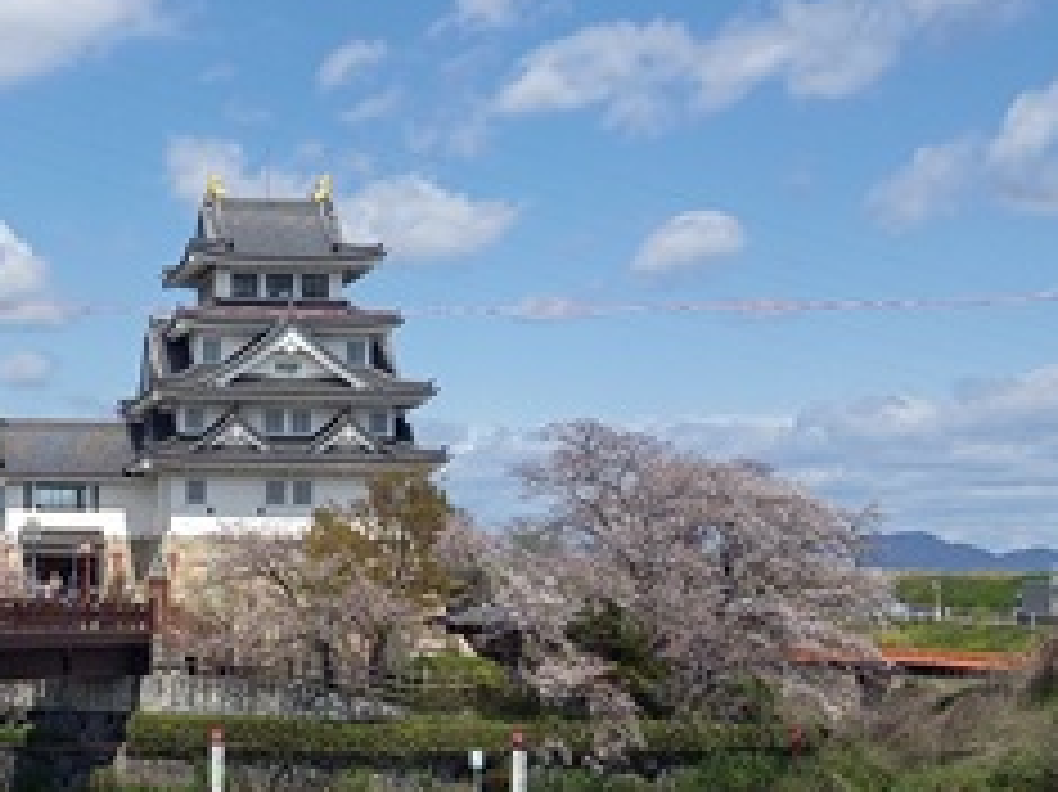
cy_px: 508
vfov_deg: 21.5
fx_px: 2077
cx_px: 90
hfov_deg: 27.5
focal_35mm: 68
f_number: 1.8
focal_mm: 4.65
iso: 50
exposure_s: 1/1502
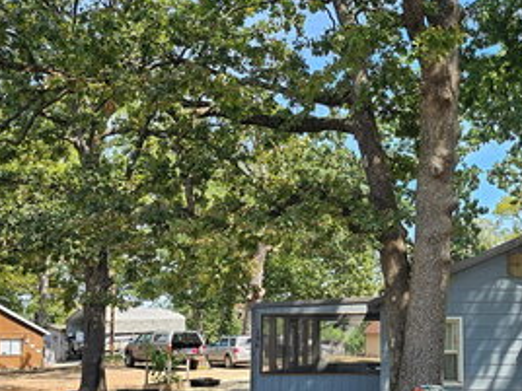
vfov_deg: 32.5
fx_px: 664
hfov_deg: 41.6
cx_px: 397
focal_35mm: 44
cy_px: 272
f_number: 1.7
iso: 20
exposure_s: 1/382
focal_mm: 6.3
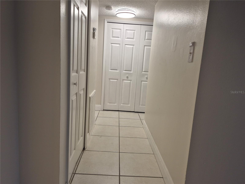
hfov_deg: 73.9
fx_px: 163
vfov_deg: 58.9
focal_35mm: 23
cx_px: 122
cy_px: 92
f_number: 1.8
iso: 64
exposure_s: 1/120
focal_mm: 5.4
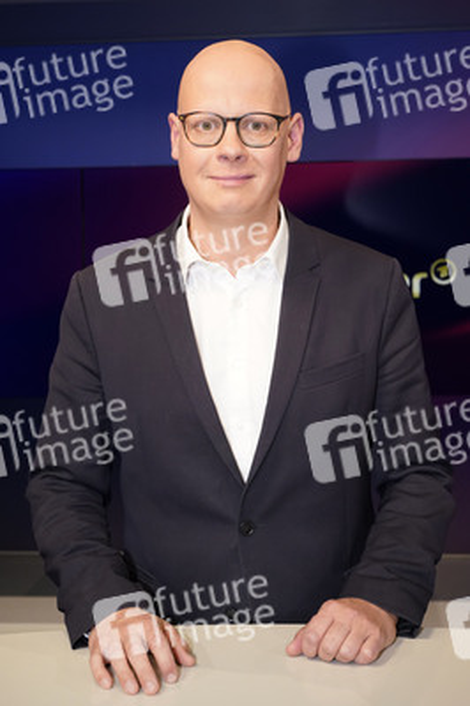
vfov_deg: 47.4
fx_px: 804
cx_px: 235
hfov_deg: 32.6
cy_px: 353
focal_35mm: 41
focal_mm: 41
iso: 2000
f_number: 5.6
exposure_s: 1/125
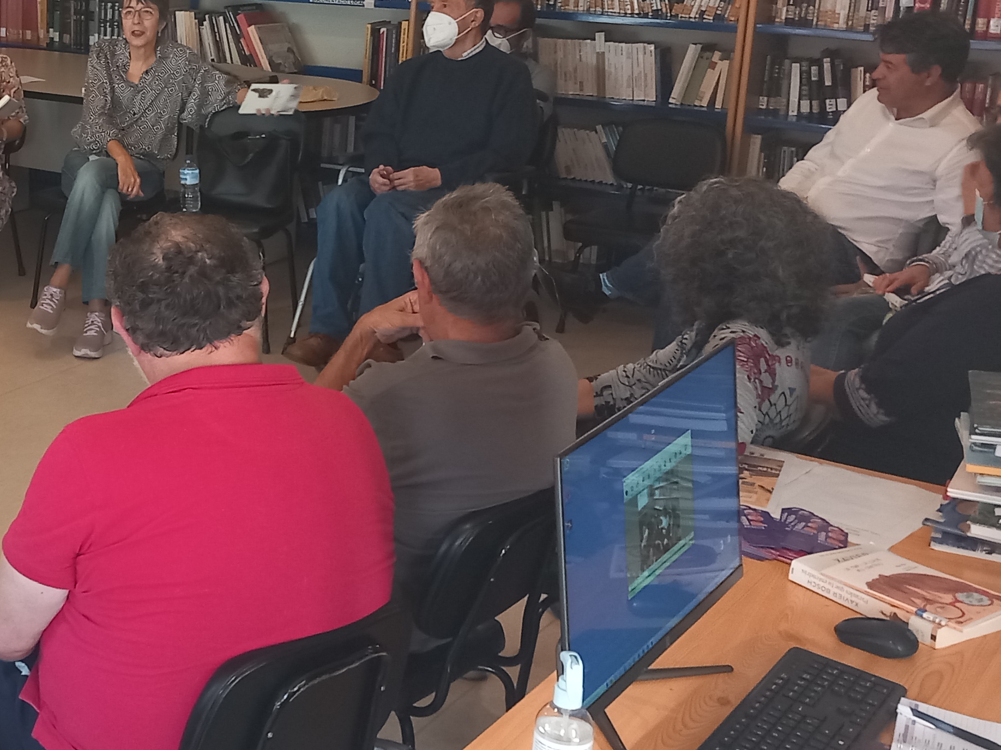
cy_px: 275
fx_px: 1735
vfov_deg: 24.3
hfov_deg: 29.8
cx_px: -25
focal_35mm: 60
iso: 250
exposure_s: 1/50
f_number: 1.8
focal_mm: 4
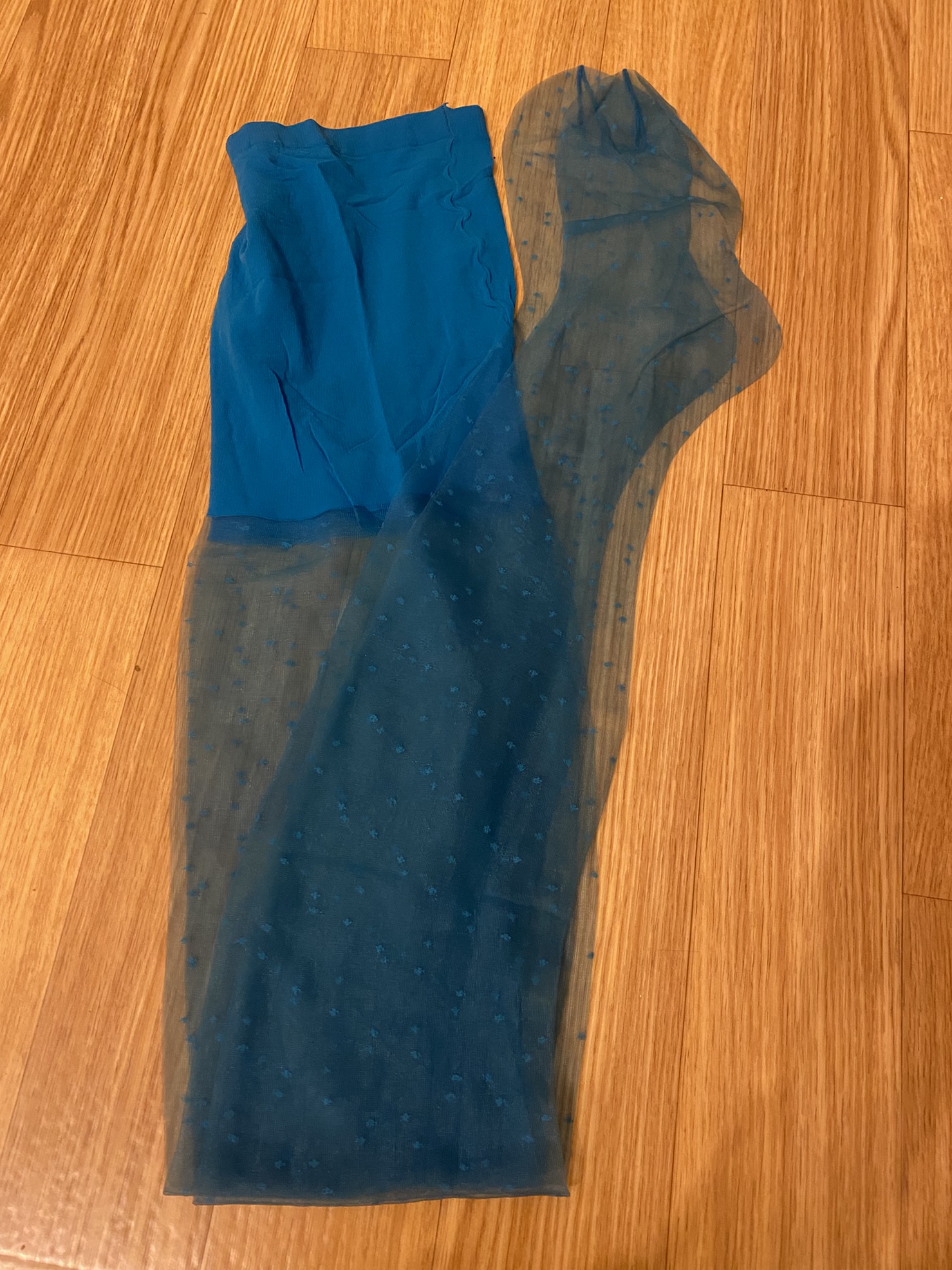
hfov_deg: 51.4
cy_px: 635
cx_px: 467
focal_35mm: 27
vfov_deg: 65.3
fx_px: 990
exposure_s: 1/50
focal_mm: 4.25
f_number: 1.8
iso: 320
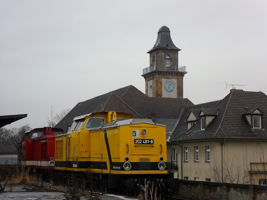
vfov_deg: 19.9
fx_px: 571
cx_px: 134
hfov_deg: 26.3
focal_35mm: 74
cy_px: 100
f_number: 3.9
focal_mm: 13.2
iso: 80
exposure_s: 1/350
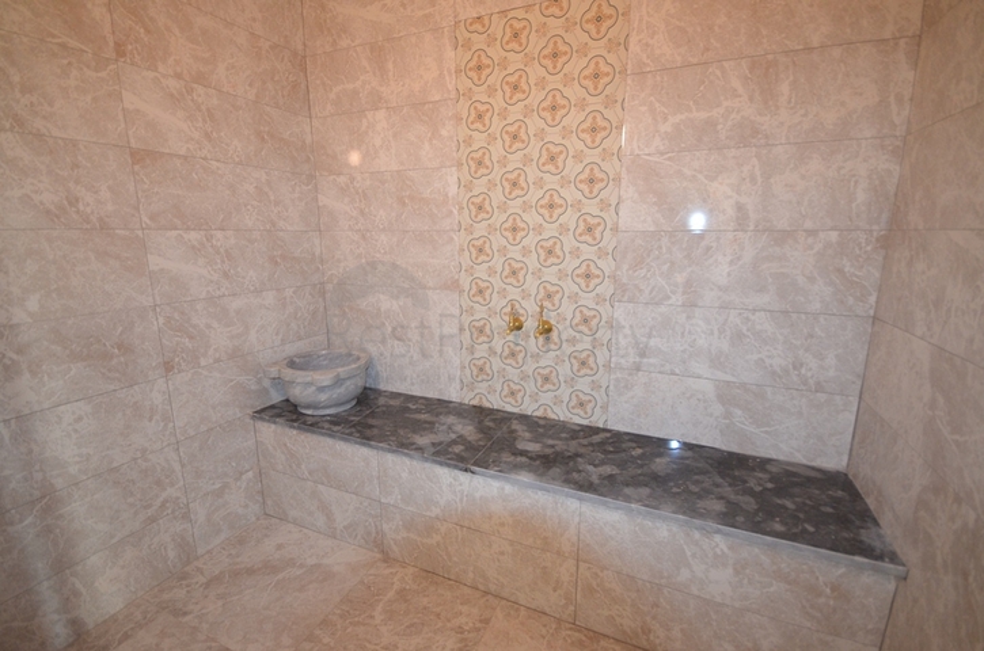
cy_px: 326
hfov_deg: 100.5
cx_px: 492
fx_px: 409
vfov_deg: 77.1
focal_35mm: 15
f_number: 4
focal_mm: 10
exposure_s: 1/60
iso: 1250
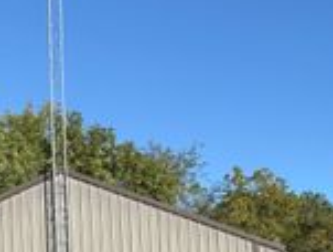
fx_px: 714
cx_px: 451
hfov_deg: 22.9
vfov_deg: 18.5
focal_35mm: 74
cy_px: 330
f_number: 1.6
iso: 50
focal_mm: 5.96
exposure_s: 1/2538
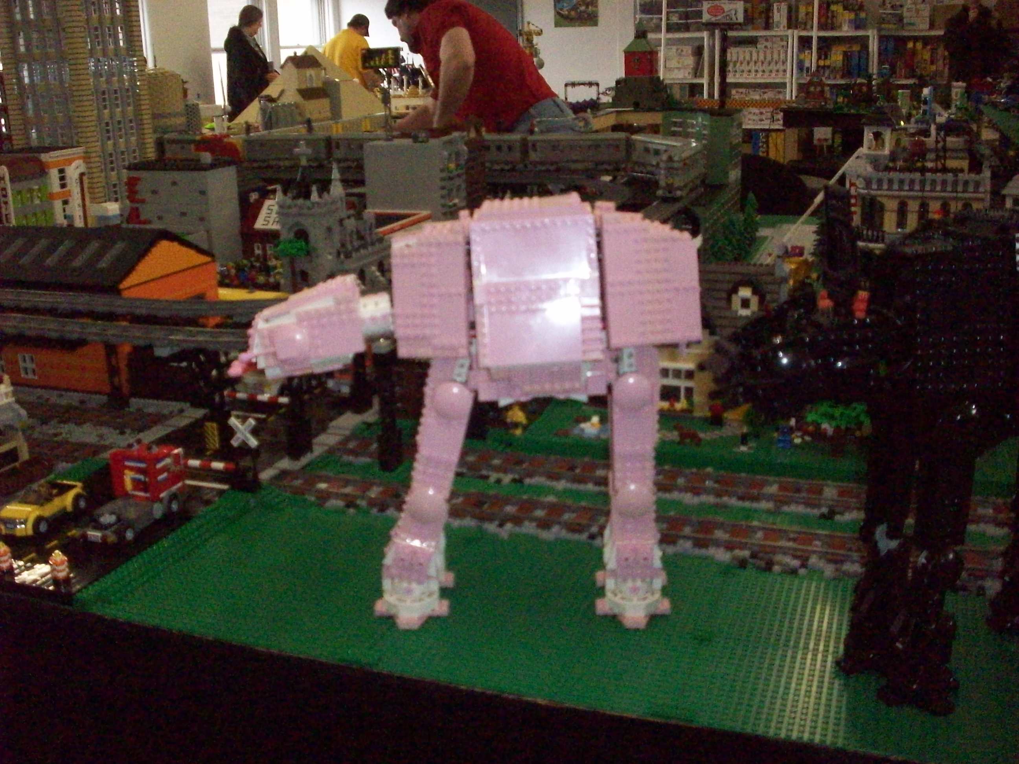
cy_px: 382
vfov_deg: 38.7
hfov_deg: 50.1
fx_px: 1089
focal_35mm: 37
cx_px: 510
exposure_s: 1/128
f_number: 2.8
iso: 800
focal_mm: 6.2
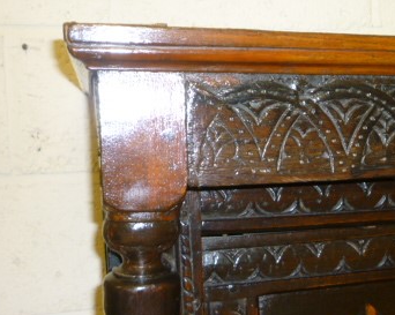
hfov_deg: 34.4
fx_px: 619
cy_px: 183
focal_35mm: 53
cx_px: 308
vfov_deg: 28.5
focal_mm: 5.2
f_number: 3.3
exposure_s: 1/30
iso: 100
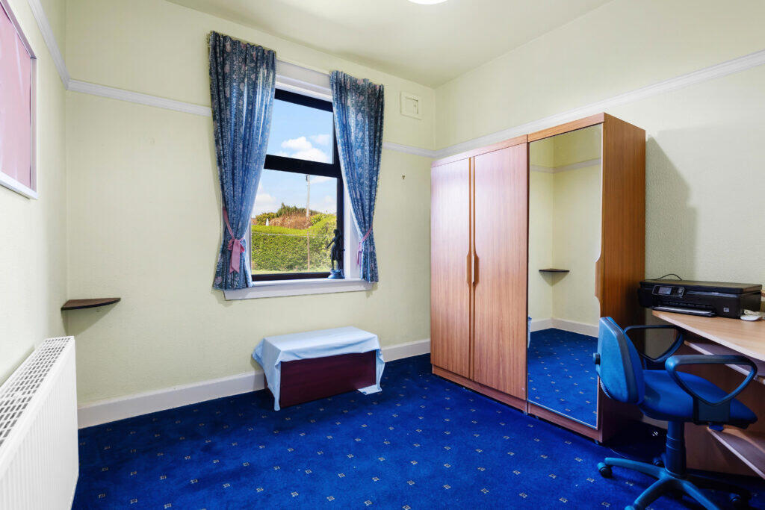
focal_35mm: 16
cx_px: 382
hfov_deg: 96.7
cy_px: 255
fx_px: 340
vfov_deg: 73.8
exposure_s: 1/25
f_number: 8
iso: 640
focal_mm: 16
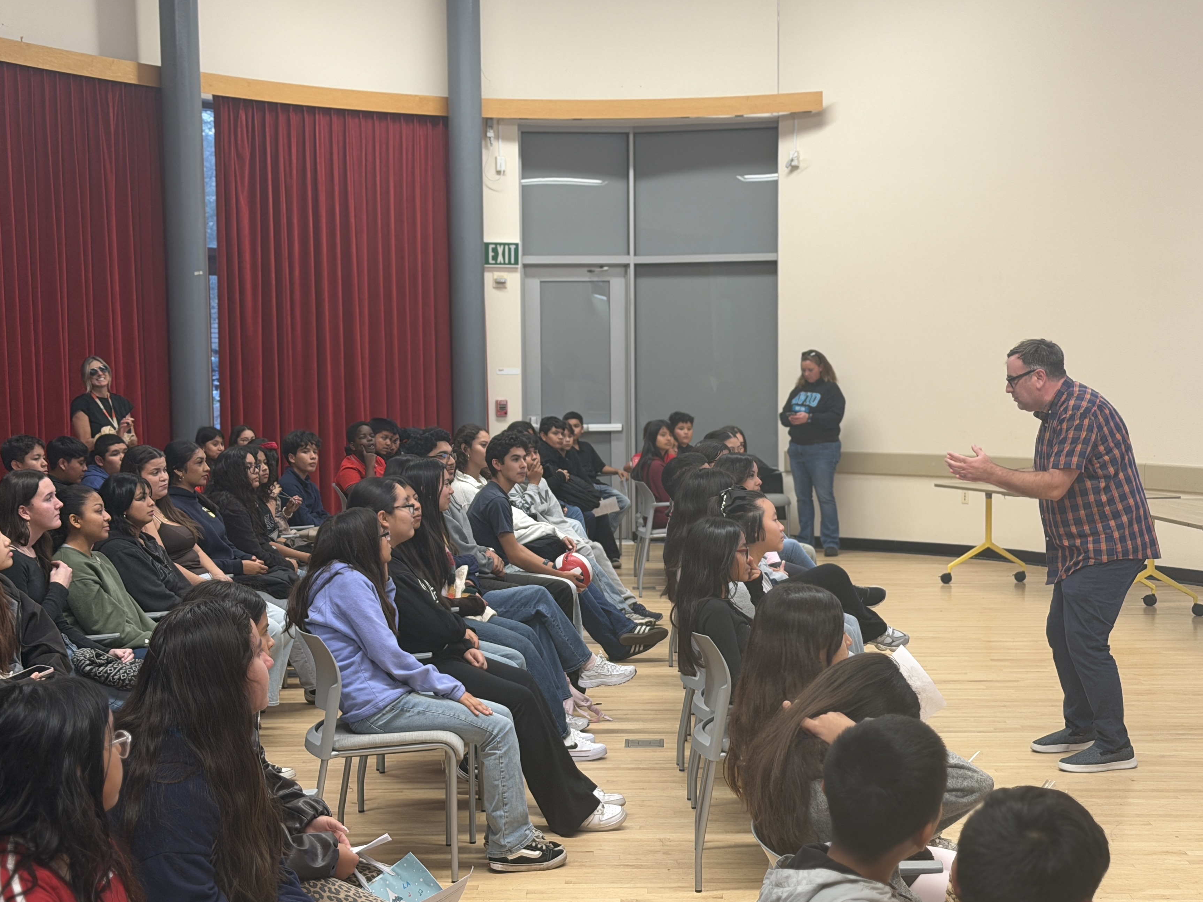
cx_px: 624
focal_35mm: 56
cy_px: 494
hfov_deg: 34.3
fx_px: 1946
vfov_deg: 26.1
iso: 125
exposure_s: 1/50
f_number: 1.78
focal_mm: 6.76
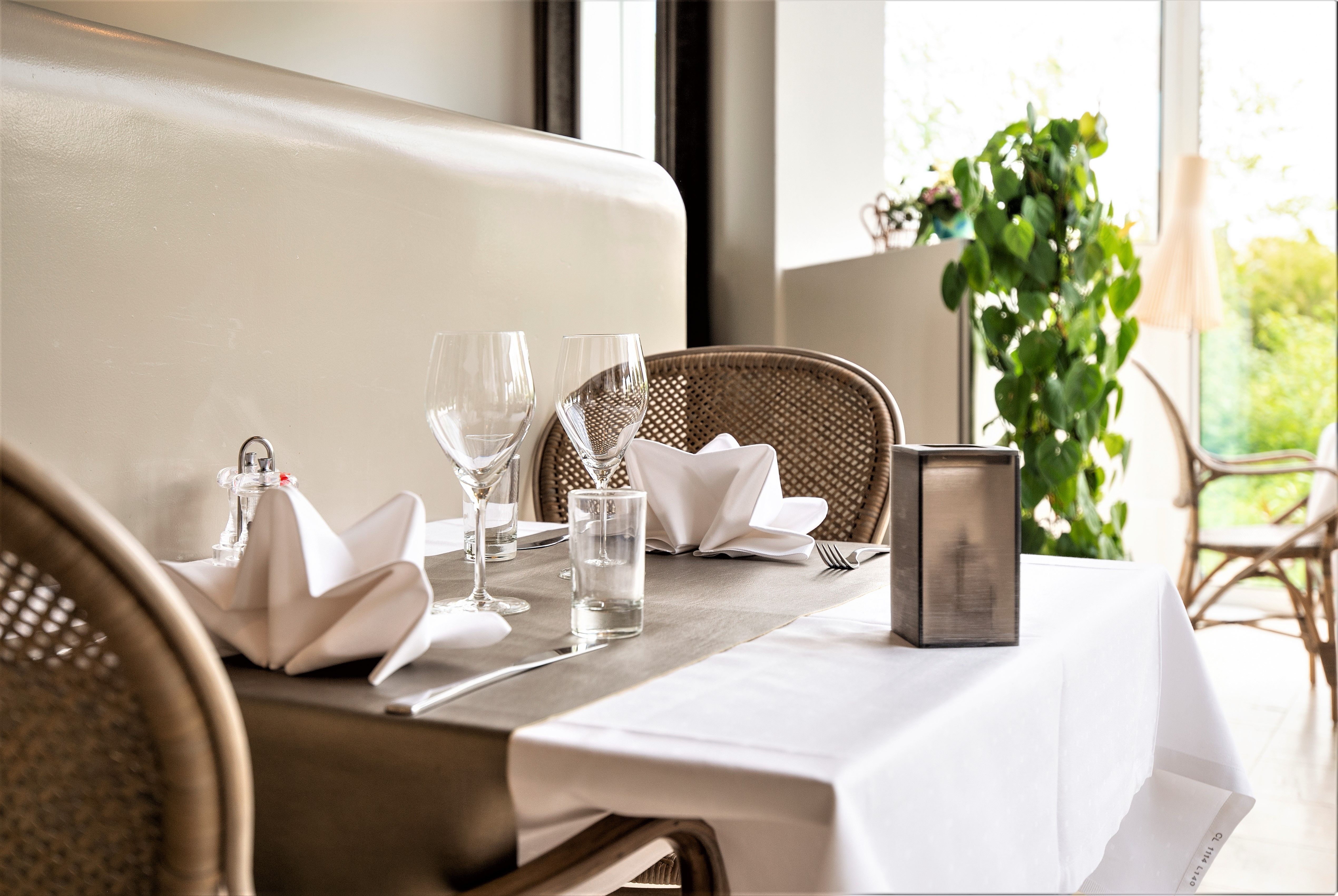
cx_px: 669
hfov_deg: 54.4
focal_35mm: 35
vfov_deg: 38.0
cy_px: 448
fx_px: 1303
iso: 320
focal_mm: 35
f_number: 4
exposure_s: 1/125
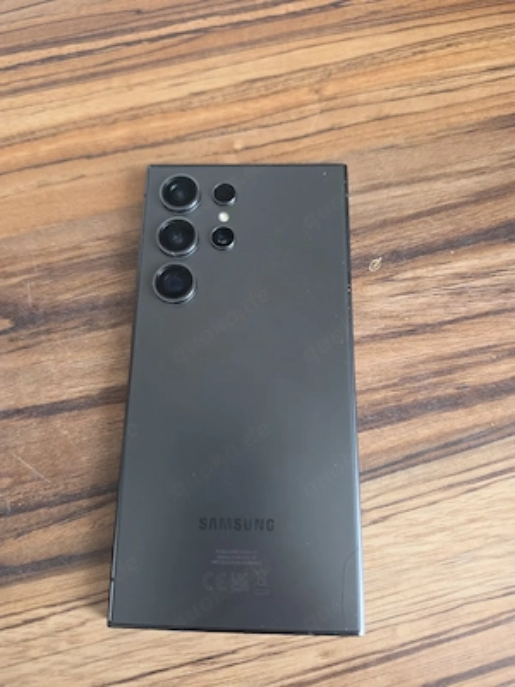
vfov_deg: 73.9
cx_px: 258
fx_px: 456
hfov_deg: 58.9
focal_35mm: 23
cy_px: 344
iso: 400
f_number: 1.4
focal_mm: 6.5
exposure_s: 1/101
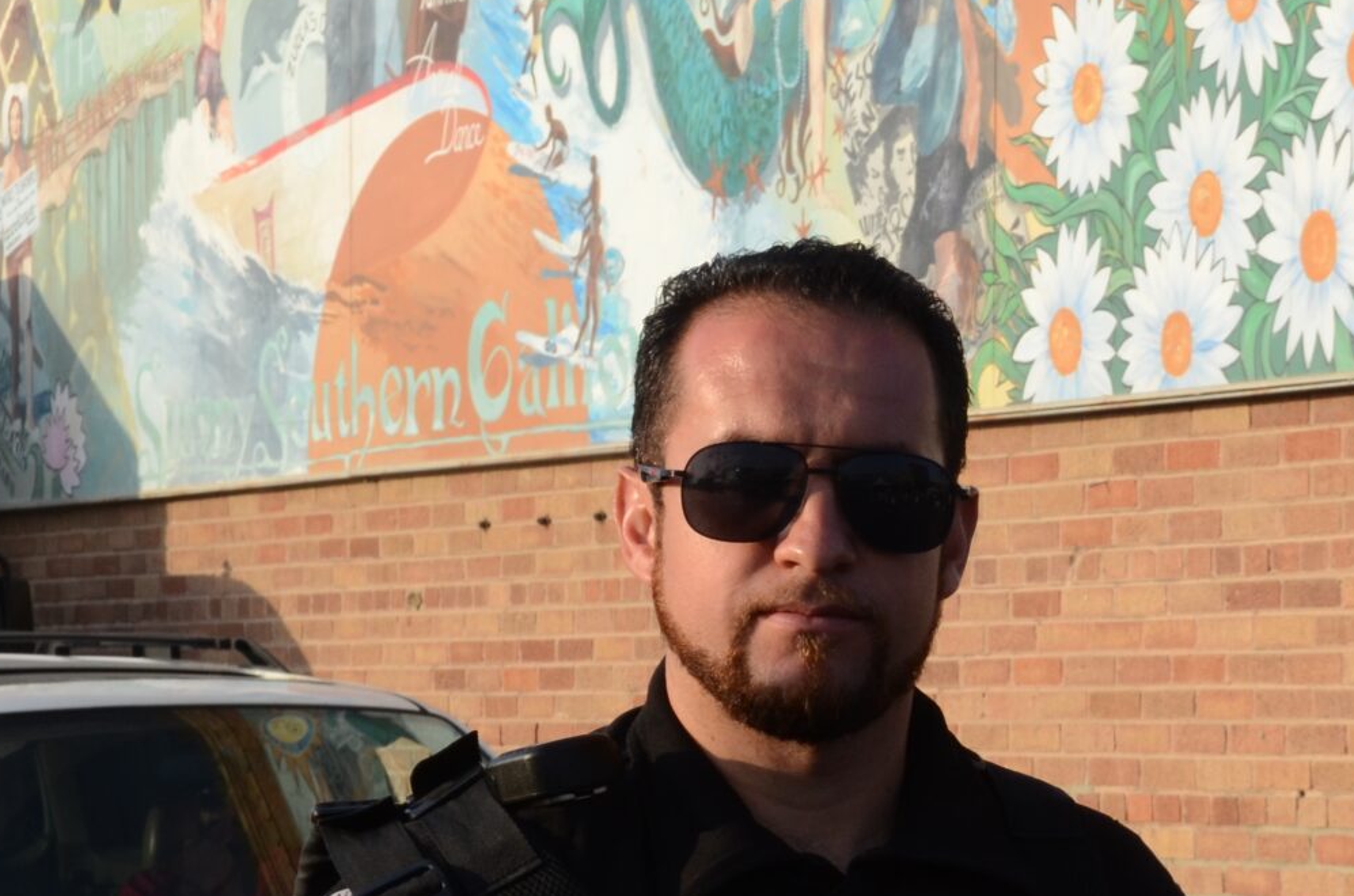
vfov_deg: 10.3
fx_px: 4916
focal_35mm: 131
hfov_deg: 15.3
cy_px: 937
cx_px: 1503
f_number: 10
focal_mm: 34
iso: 320
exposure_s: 1/250
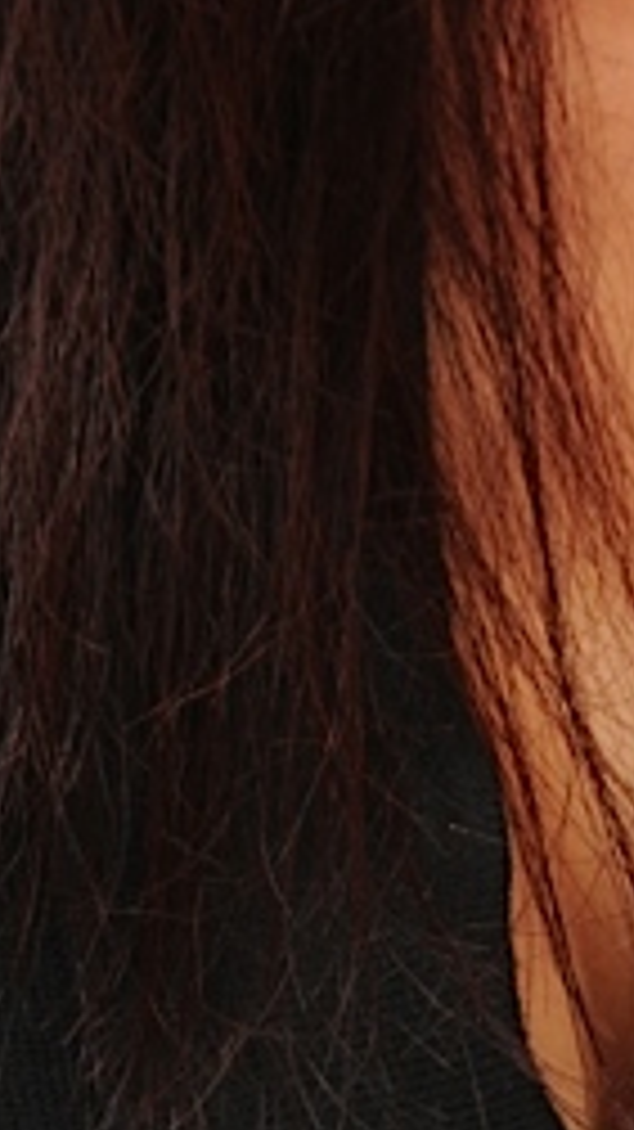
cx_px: 861
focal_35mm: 448
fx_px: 13403
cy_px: -707
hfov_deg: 2.7
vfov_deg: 4.8
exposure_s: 1/250
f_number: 7.1
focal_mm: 70
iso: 250
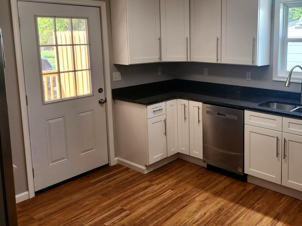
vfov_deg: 40.3
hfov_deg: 50.9
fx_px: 305
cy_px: 82
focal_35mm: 35
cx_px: 218
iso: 64
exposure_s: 1/180
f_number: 1.8
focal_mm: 6.4
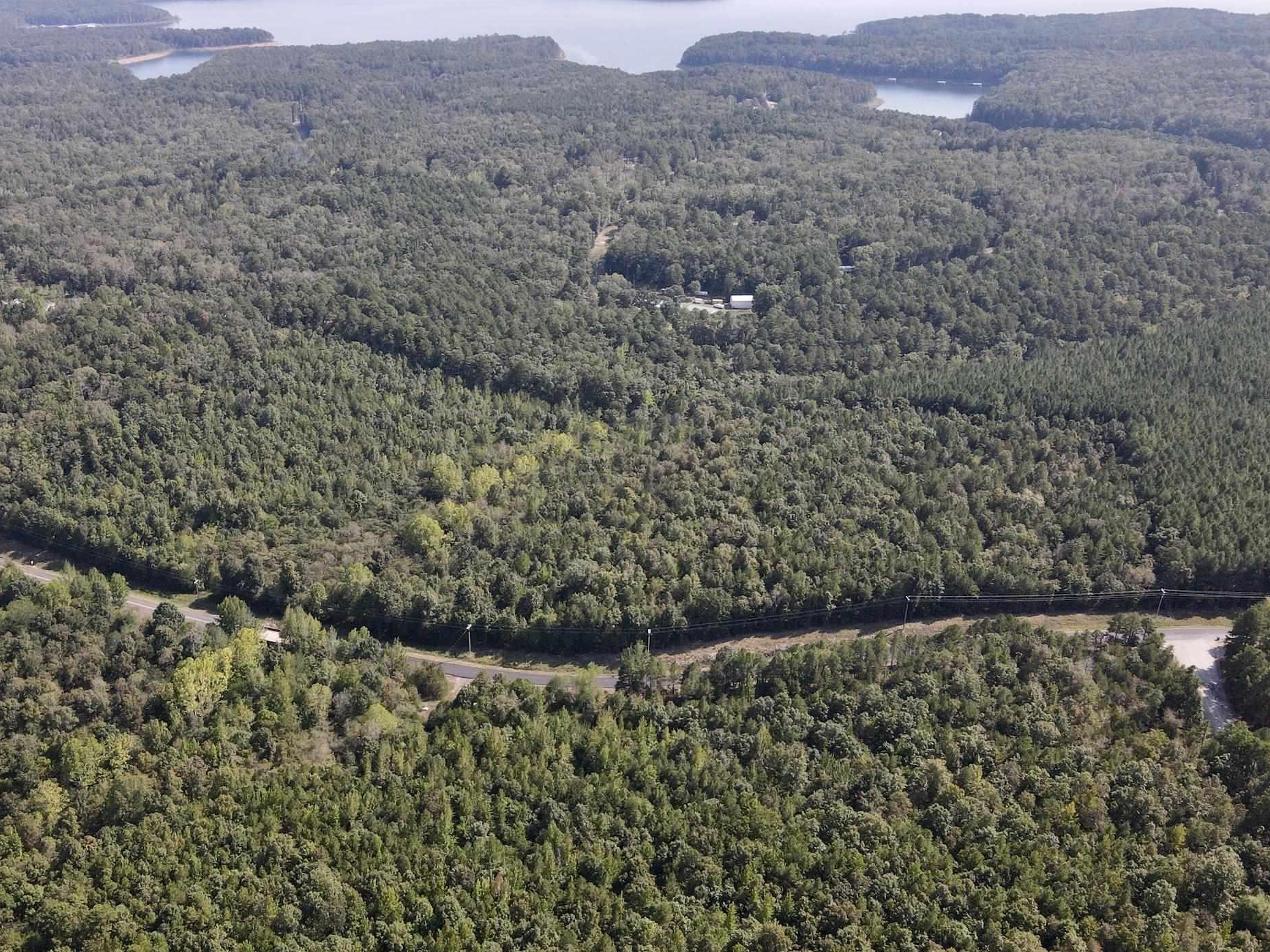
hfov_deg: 54.9
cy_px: 531
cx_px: 504
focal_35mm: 33
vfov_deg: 42.9
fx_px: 1211
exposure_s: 1/15
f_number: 2.8
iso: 270
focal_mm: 4.5
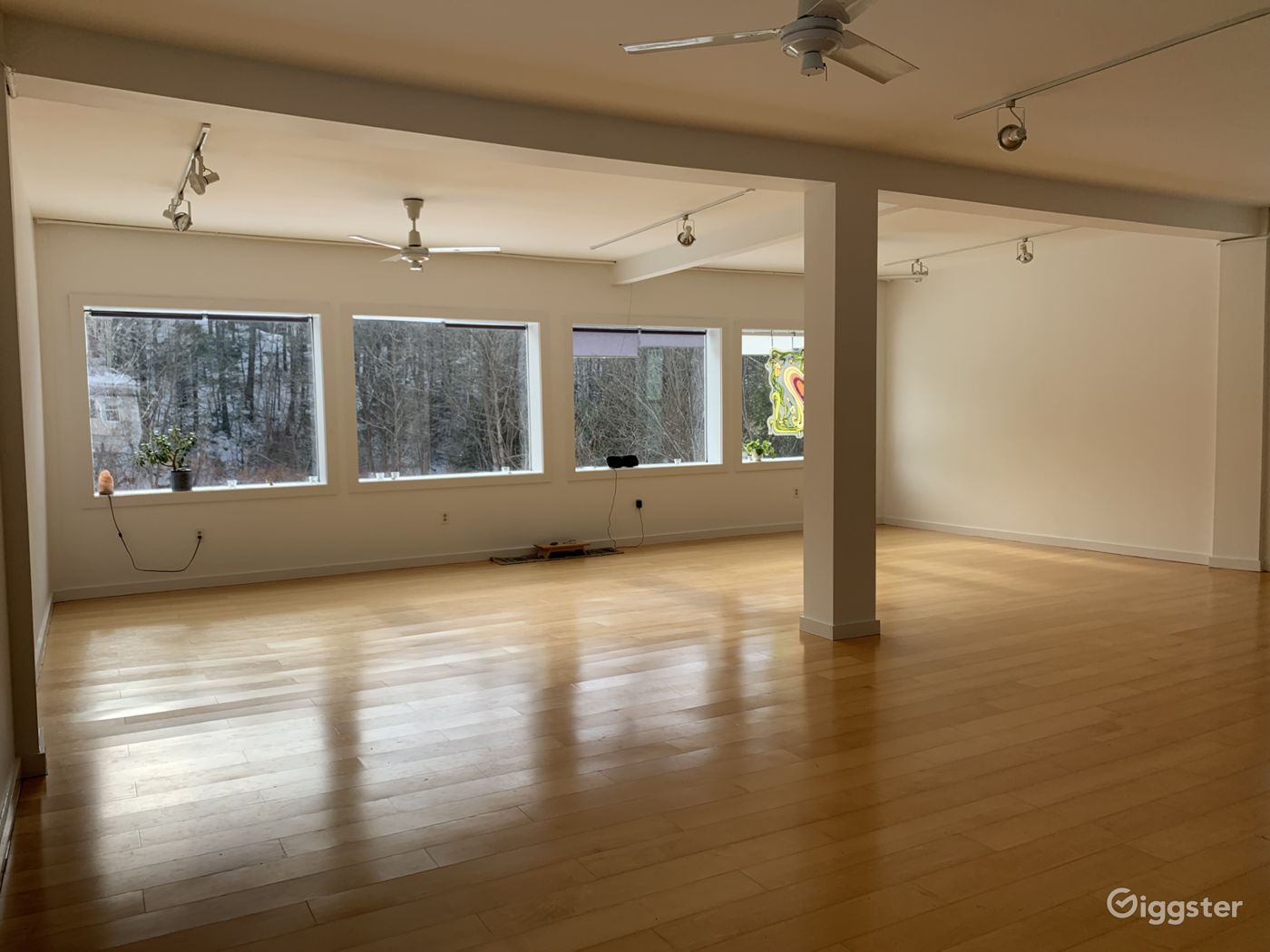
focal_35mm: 26
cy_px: 476
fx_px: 954
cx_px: 635
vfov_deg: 53.1
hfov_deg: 67.3
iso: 25
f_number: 1.8
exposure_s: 1/549
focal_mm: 4.25
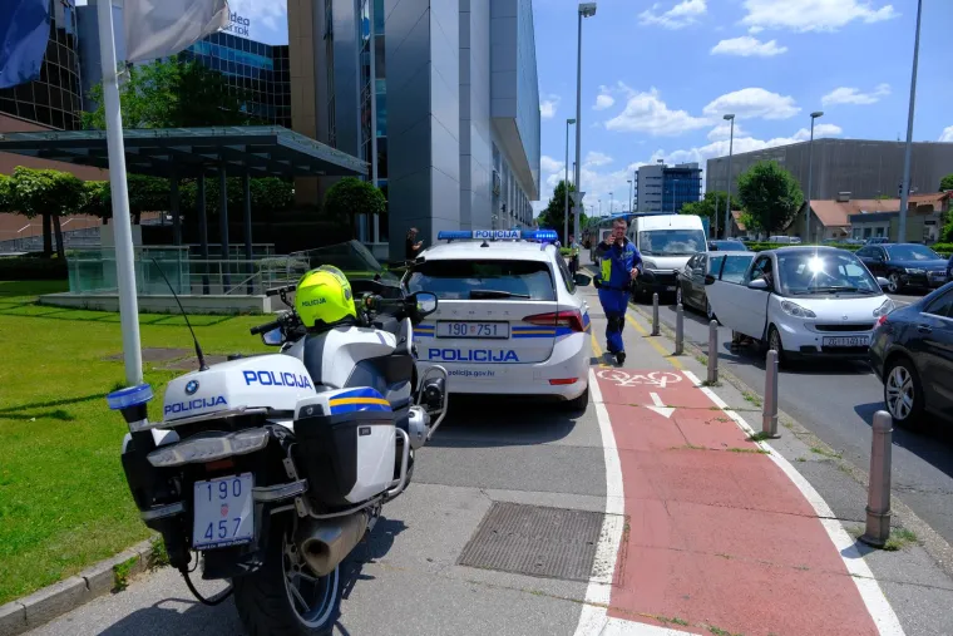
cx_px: 476
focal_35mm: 24
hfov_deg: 73.7
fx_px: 635
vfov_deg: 53.2
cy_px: 318
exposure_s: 1/2000
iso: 200
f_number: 4
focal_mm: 16
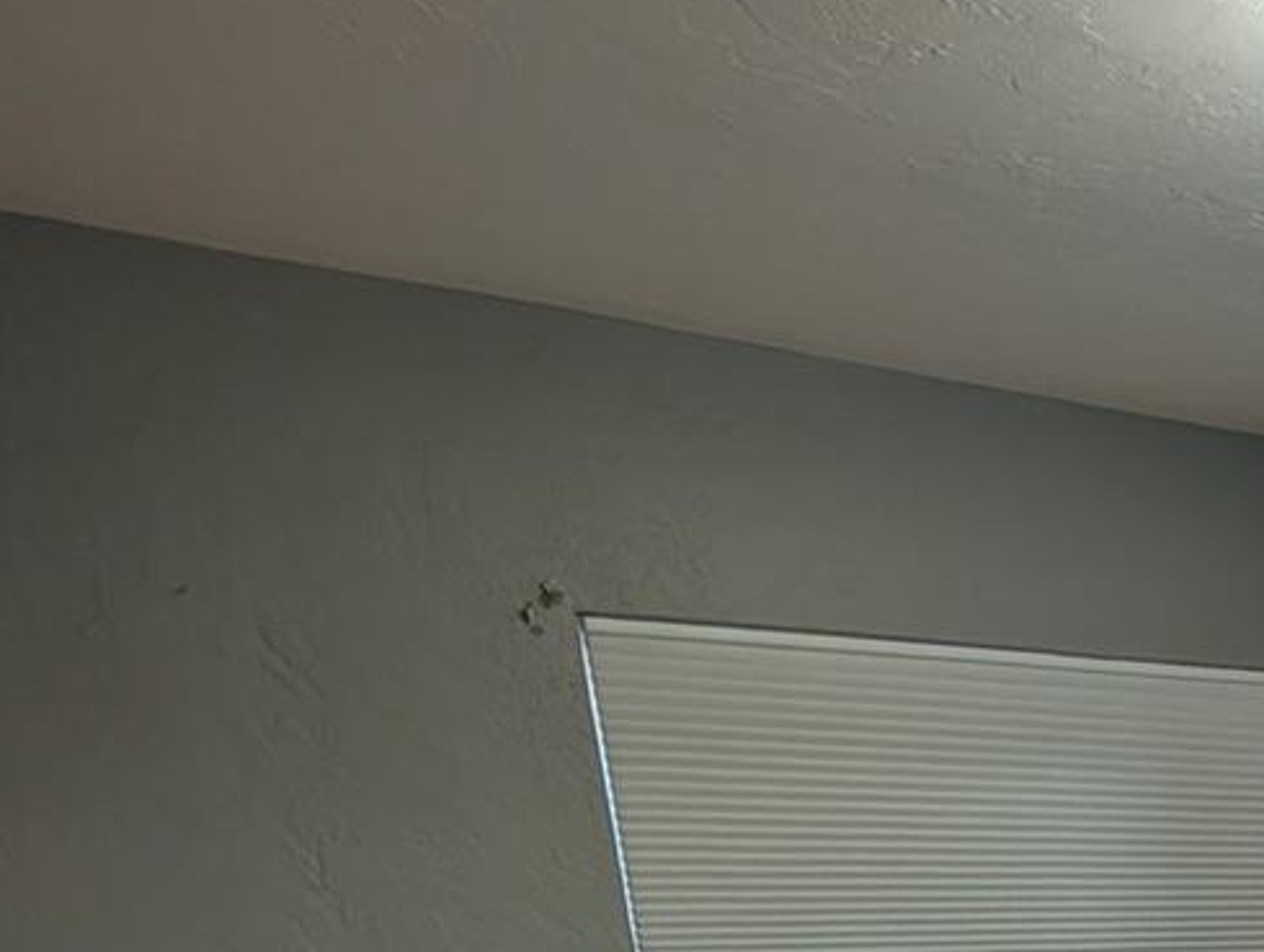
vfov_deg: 26.6
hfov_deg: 38.1
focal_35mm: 39
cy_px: 1427
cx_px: 1447
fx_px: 1426
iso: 53
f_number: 1.7
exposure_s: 1/93.2
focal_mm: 2.02
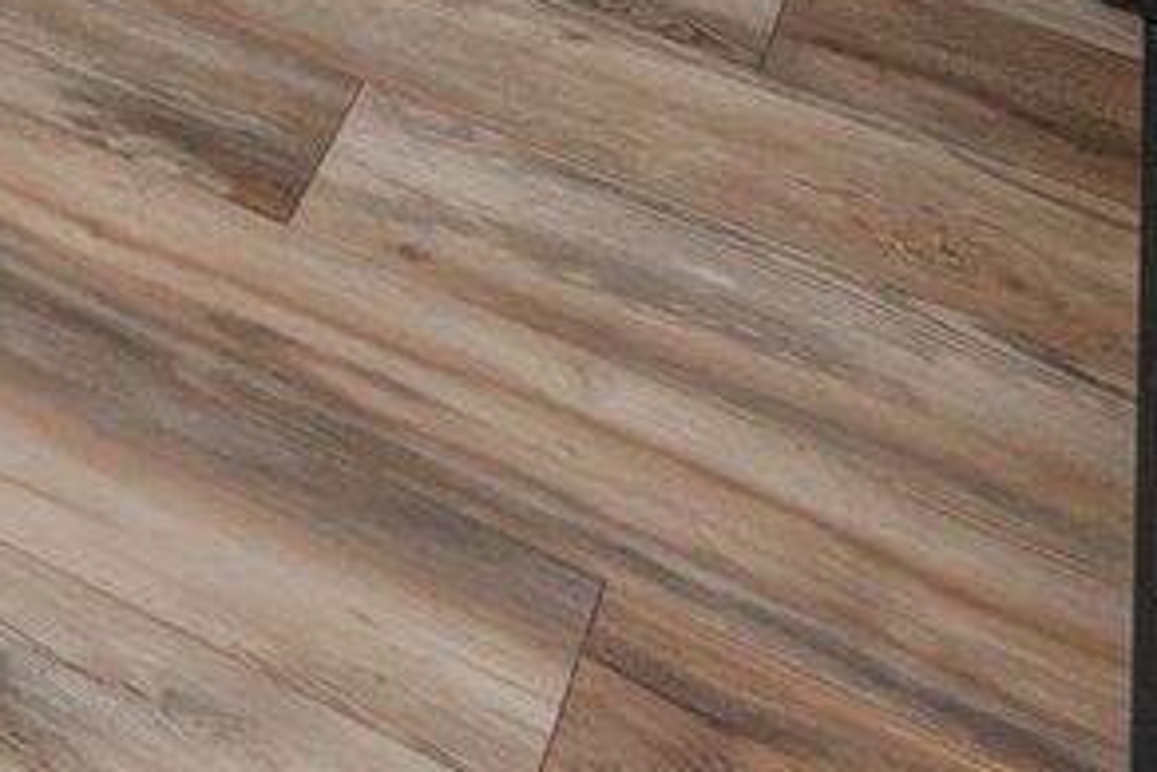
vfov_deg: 9.3
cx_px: -1403
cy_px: -1853
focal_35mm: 98
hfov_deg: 15.1
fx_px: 3151
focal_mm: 14
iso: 200
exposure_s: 1/30
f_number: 9
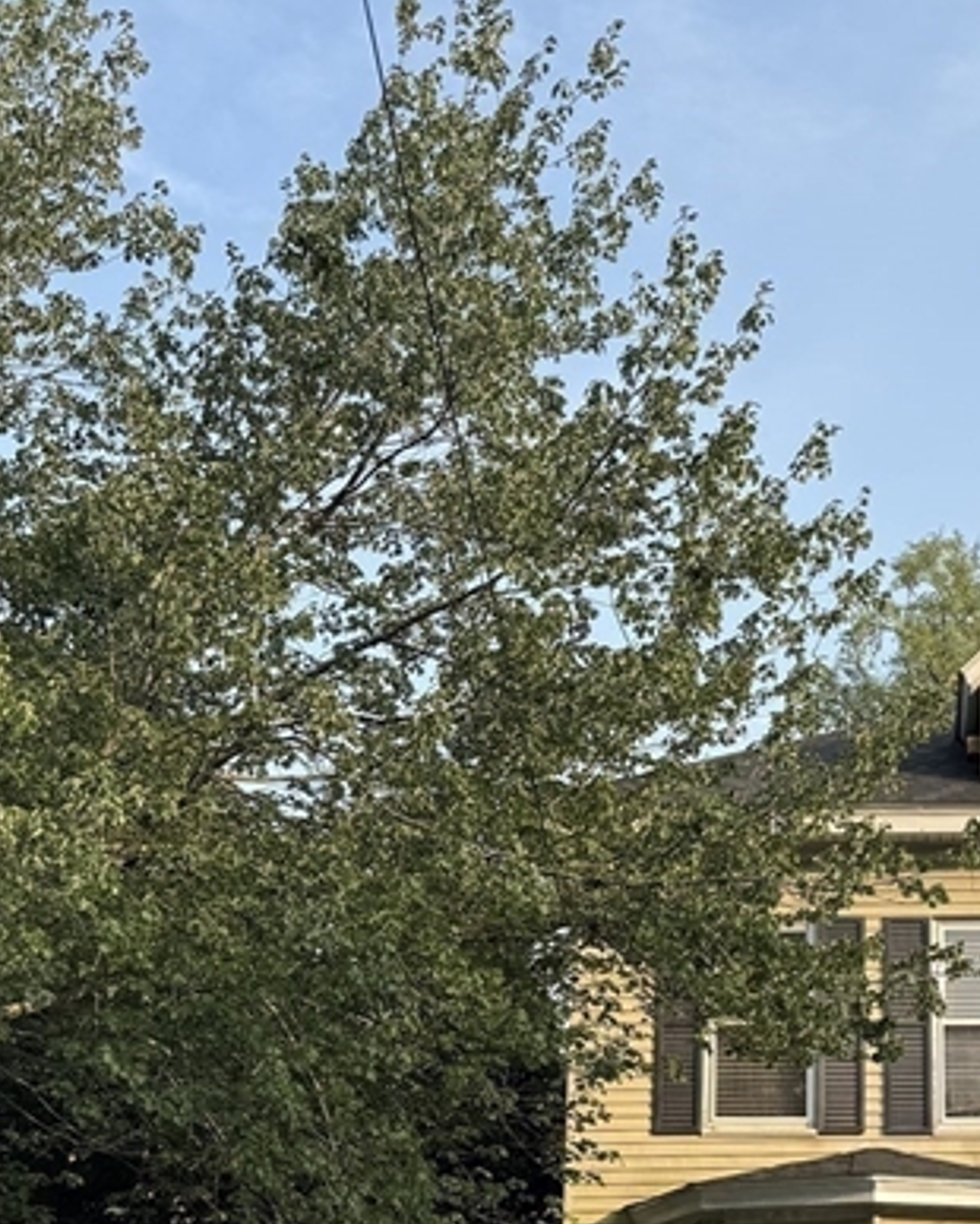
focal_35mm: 62
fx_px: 2246
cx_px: 838
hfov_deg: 24.1
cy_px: 949
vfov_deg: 29.9
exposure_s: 1/1727
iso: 80
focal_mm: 6.76
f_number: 1.78
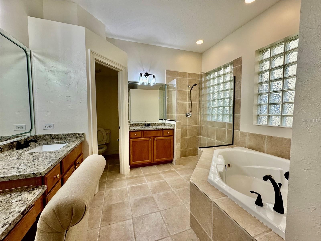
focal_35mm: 14
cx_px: 160
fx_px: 130
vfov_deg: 85.7
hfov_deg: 102.1
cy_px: 120
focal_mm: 2.22
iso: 200
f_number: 2.2
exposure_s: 1/120
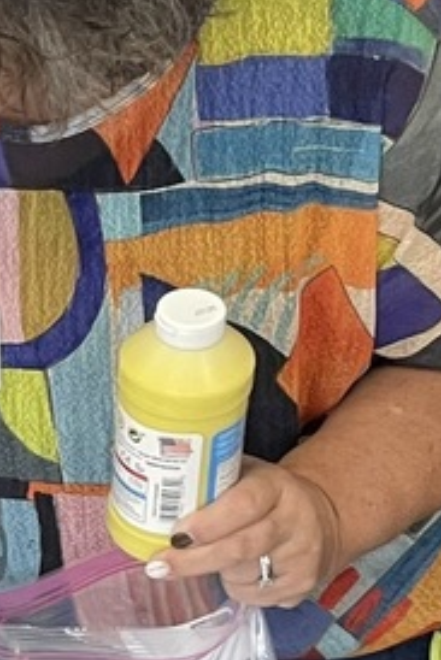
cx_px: -511
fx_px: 1853
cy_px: 296
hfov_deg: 11.8
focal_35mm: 101
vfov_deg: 20.2
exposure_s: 1/60
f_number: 1.6
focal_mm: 4.2
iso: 100
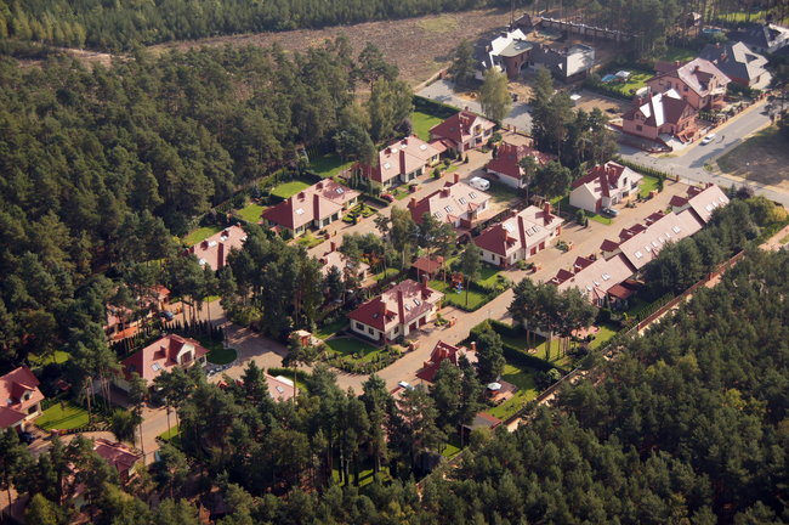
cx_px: 394
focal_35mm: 75
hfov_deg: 27.0
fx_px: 1642
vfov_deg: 18.1
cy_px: 262
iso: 200
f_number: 4.5
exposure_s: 1/500
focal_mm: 50
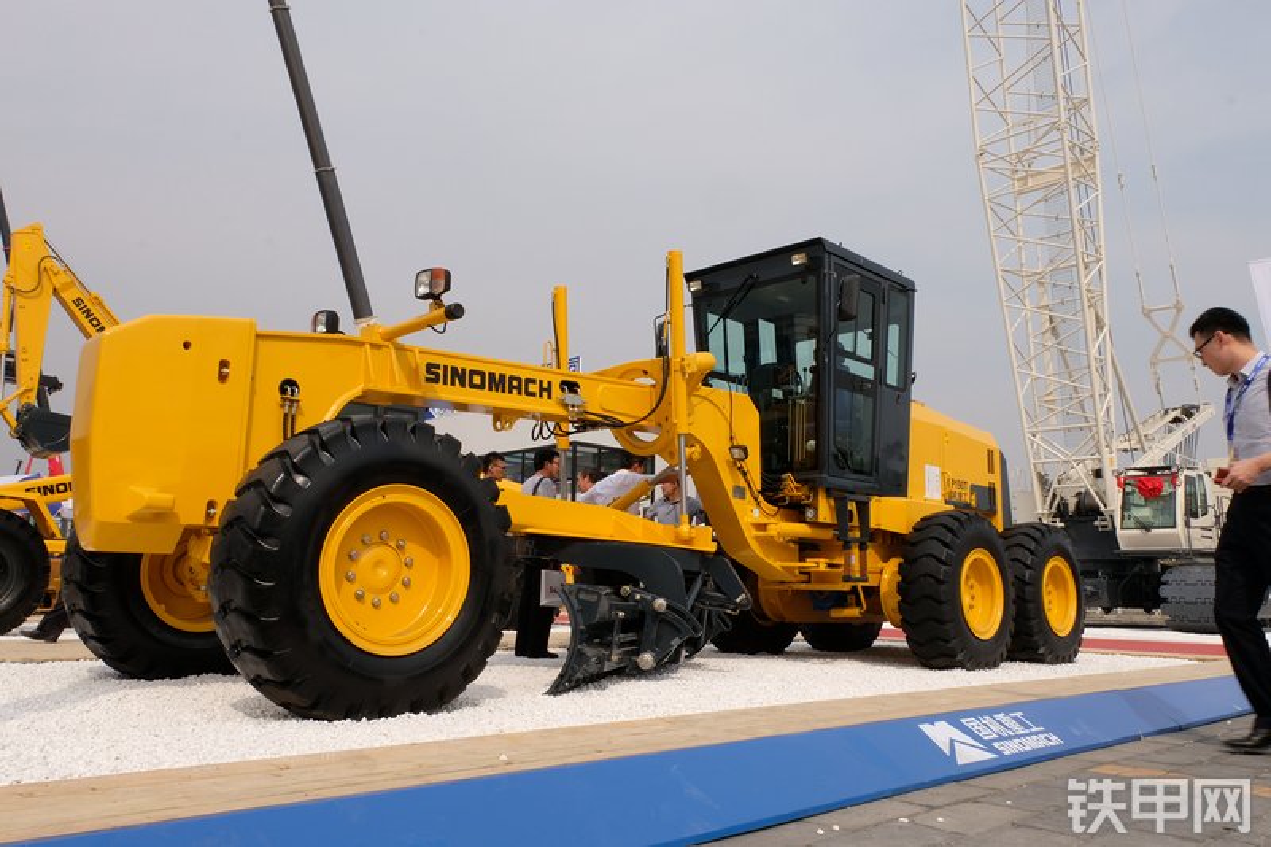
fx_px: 953
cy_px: 424
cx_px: 636
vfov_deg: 47.9
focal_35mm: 27
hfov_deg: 67.4
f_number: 22
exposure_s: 1/56
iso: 200
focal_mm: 18.2
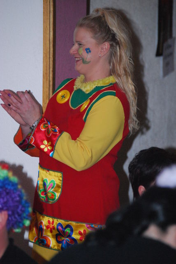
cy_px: 132
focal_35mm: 375
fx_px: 2744
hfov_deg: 3.7
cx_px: 88
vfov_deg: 5.5
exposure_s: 1/60
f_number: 5.6
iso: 1600
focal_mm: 250
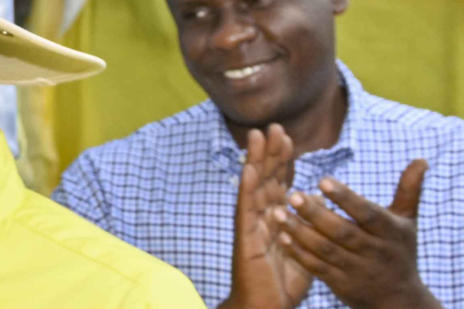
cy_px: 148
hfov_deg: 9.1
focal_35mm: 203
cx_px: -656
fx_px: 2616
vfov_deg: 6.8
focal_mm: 28
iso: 320
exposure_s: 1/640
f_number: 5.6
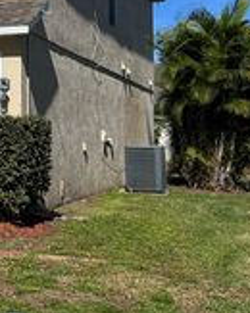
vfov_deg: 24.1
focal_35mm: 78
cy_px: 62
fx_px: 723
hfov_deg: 16.8
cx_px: -181
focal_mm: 5.7
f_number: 1.5
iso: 50
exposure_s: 1/12658
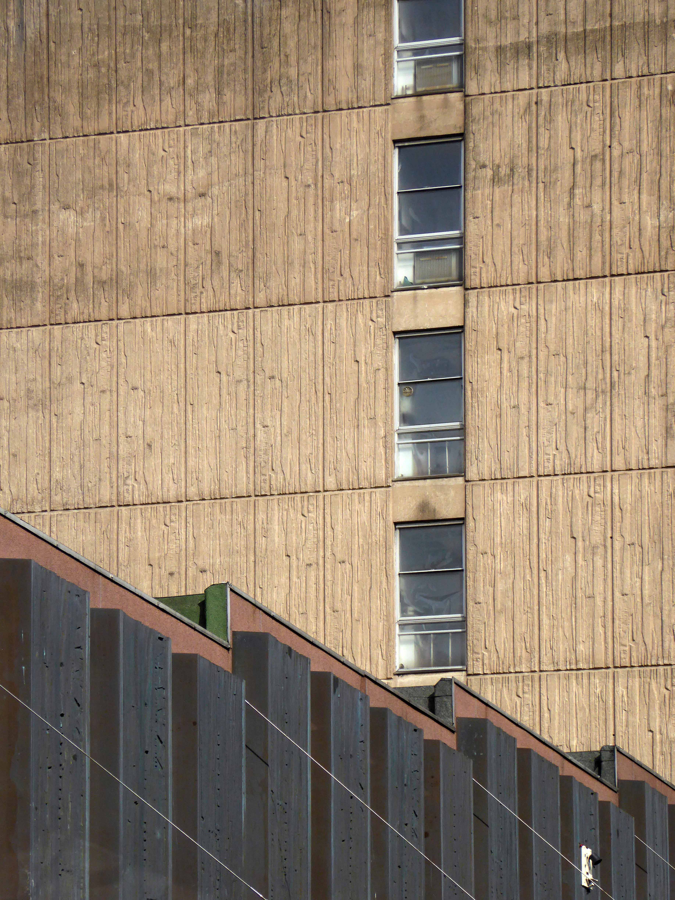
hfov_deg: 9.9
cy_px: 450
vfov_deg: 13.2
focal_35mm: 150
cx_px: 338
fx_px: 3900
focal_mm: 24.2
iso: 100
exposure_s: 1/1000
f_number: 5.3
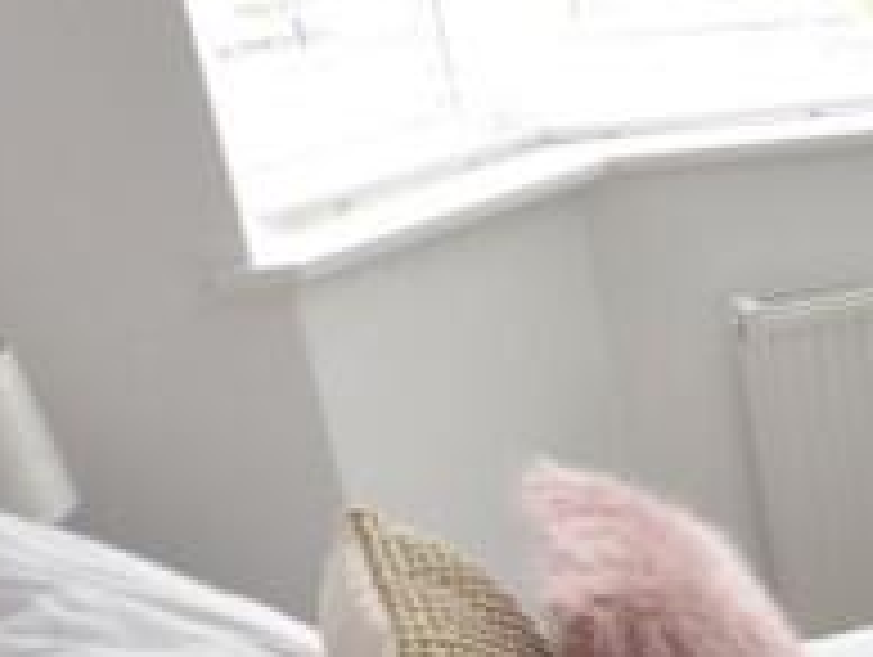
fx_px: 1919
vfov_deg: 19.2
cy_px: 565
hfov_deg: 19.1
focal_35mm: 76
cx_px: 1602
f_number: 8
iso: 400
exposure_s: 1/15
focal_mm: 10
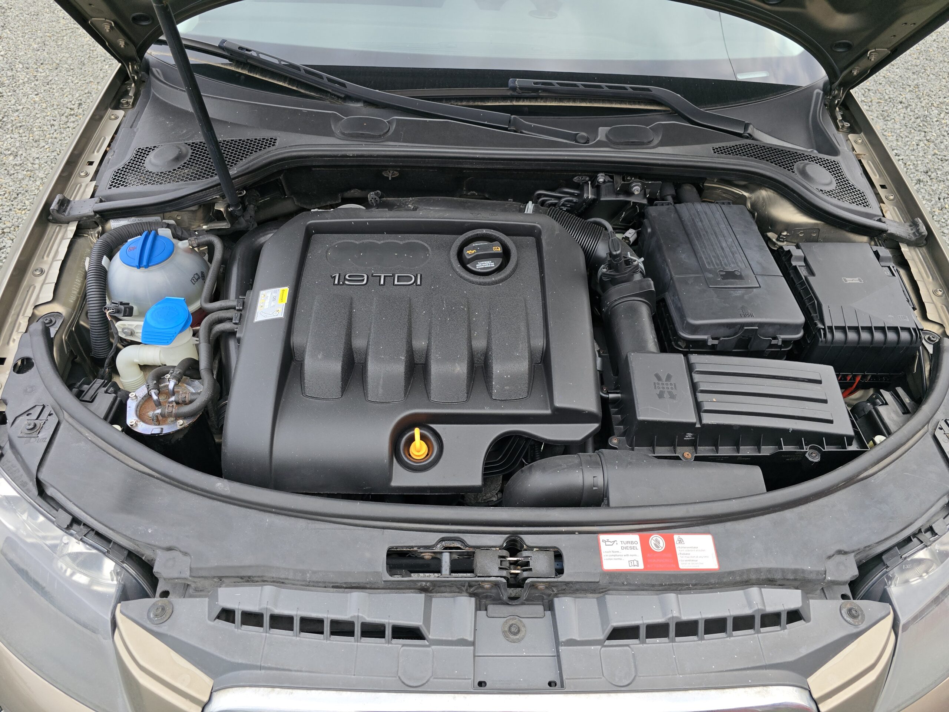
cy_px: 356
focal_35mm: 23
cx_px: 474
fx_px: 631
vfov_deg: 58.9
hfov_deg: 73.9
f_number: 1.7
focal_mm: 6.3
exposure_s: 1/180
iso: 64
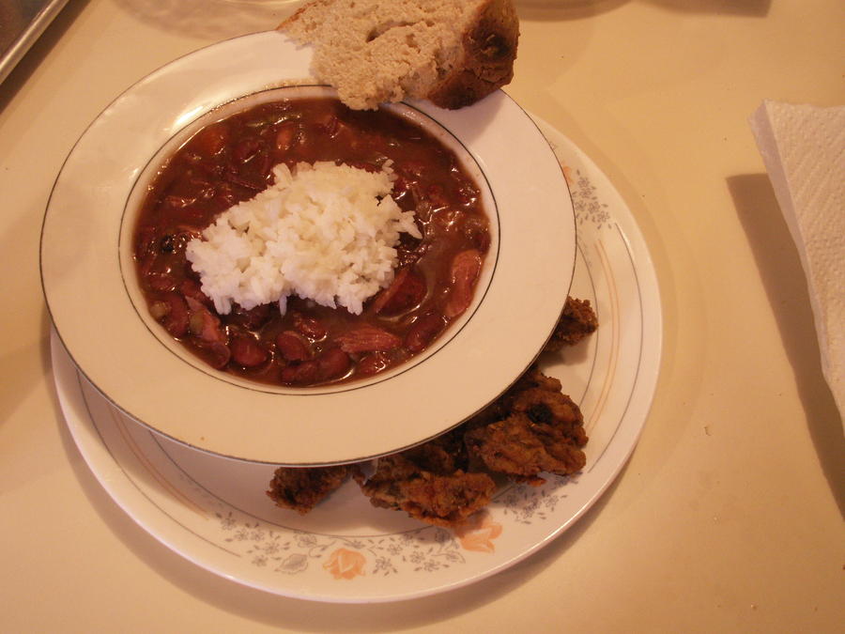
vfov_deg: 40.7
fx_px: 854
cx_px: 422
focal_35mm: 35
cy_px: 317
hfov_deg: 52.6
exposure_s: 1/20
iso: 160
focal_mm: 5.86
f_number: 2.8
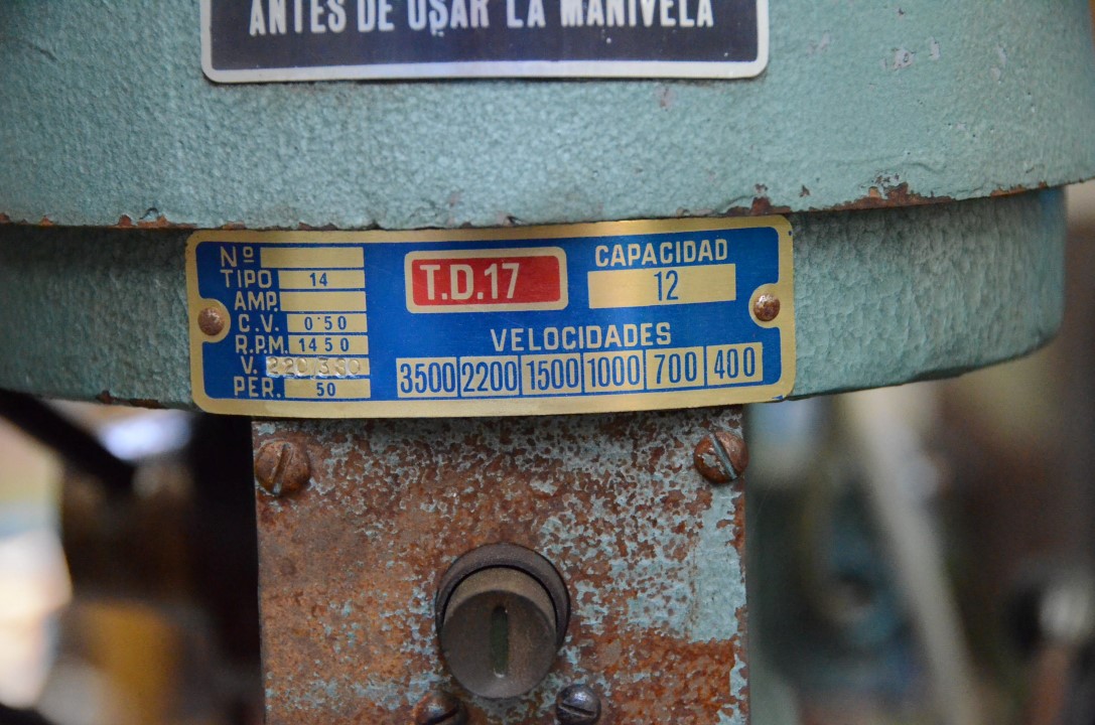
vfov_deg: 13.0
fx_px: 3187
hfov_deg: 19.5
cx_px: 548
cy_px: 362
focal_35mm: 105
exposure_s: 1/400
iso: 6400
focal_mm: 70
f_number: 5
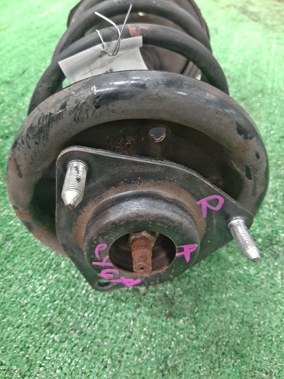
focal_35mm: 26
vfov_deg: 67.3
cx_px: 142
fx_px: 284
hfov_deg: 53.1
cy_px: 190
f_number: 1.7
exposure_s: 1/25
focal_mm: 3.93
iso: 253
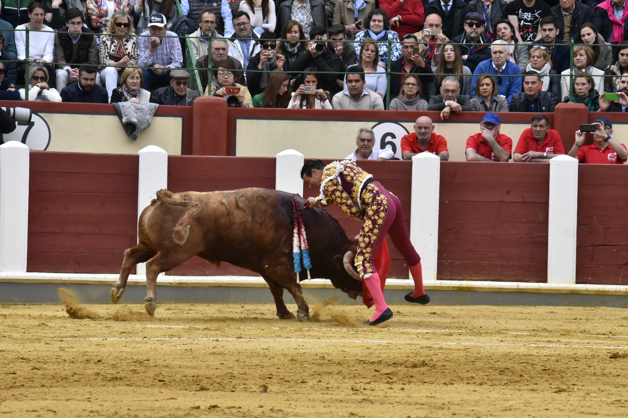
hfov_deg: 6.4
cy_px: 209
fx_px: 5582
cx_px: 314
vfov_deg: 4.3
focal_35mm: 320
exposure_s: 1/800
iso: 6400
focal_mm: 320
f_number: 18
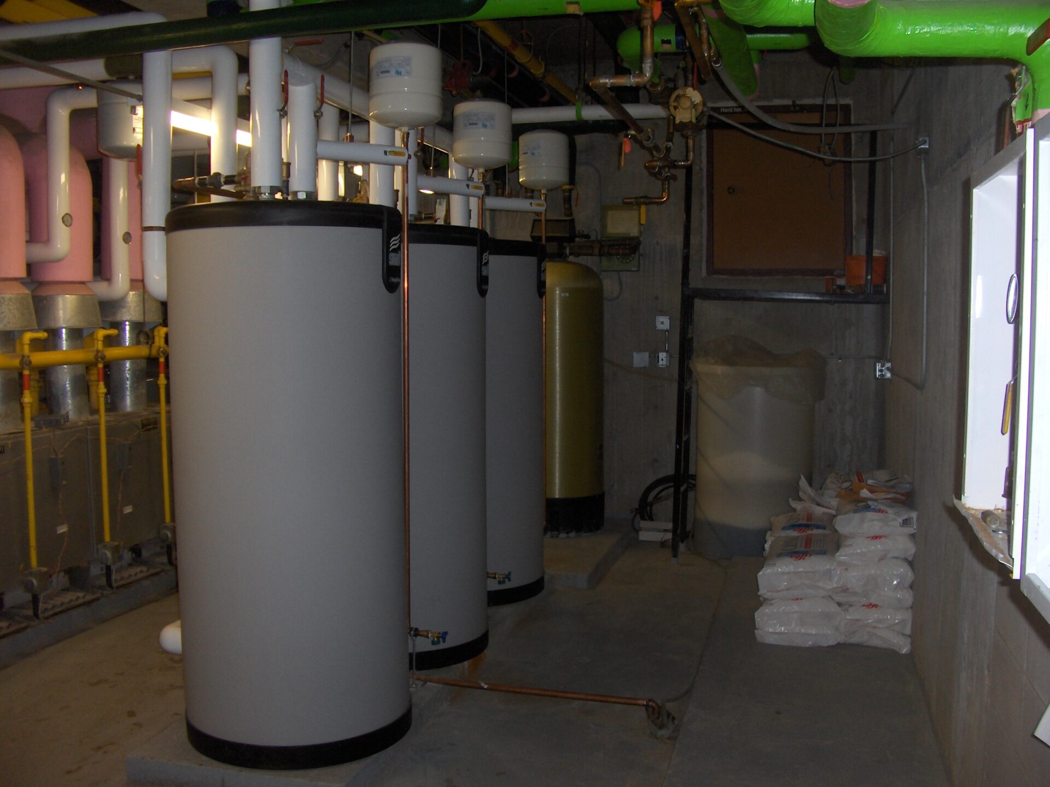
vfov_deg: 40.7
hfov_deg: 52.6
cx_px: 525
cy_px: 394
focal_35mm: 35
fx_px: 1062
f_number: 2.6
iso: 100
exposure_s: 1/60
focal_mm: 5.8
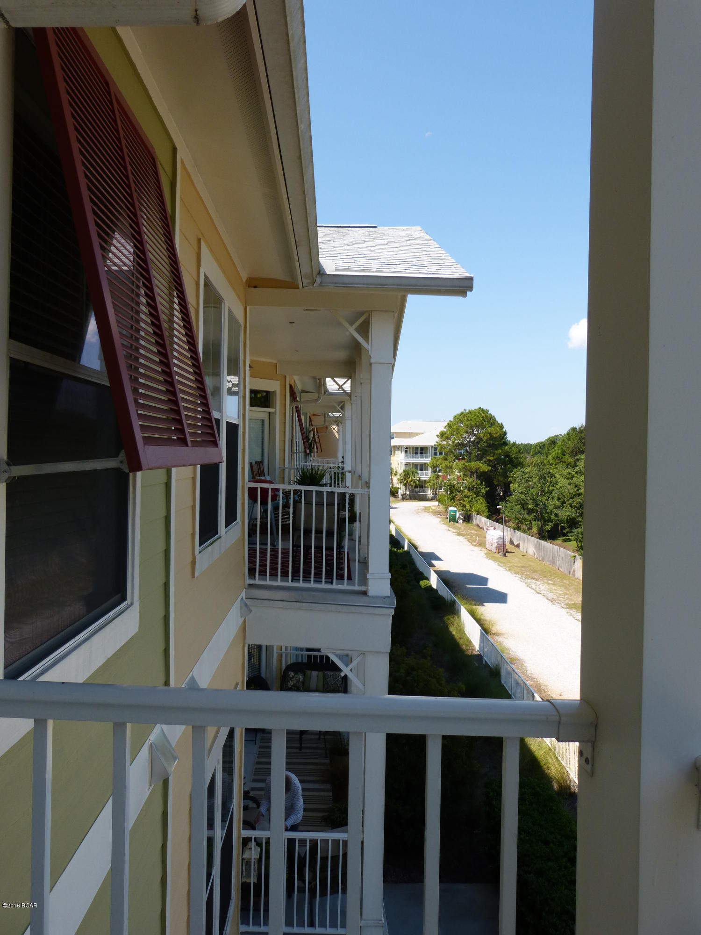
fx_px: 675
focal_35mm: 25
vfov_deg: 69.4
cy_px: 468
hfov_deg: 54.9
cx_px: 350
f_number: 4
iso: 100
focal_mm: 4.5
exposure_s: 1/640
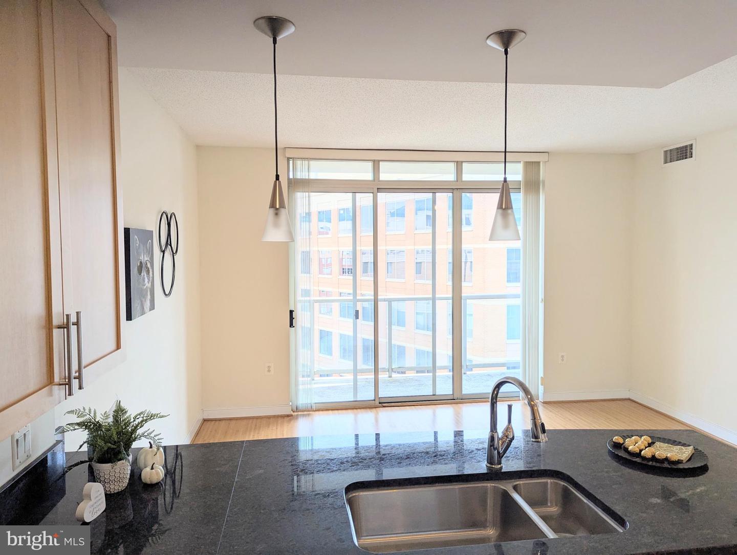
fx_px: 512
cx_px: 368
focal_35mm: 24
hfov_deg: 71.5
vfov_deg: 56.9
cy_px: 278
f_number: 1.85
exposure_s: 1/183
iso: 39
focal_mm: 6.81
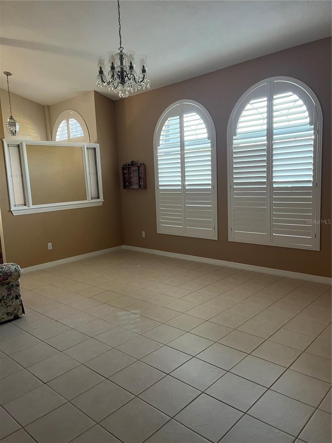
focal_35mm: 26
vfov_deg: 67.3
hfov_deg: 53.1
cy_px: 222
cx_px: 166
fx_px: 332
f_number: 1.6
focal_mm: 5.1
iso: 200
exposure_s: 1/60
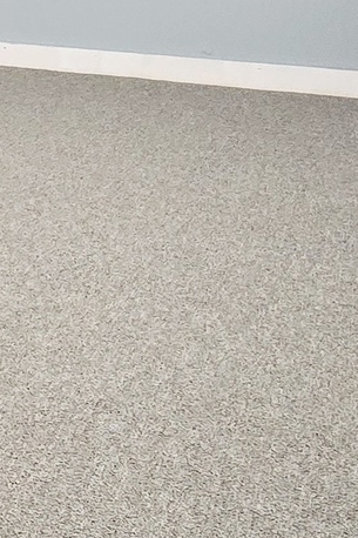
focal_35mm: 68
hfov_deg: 14.7
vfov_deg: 28.9
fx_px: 1015
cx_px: -440
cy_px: 97
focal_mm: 2.2
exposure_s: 1/60.2
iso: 800
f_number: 2.2
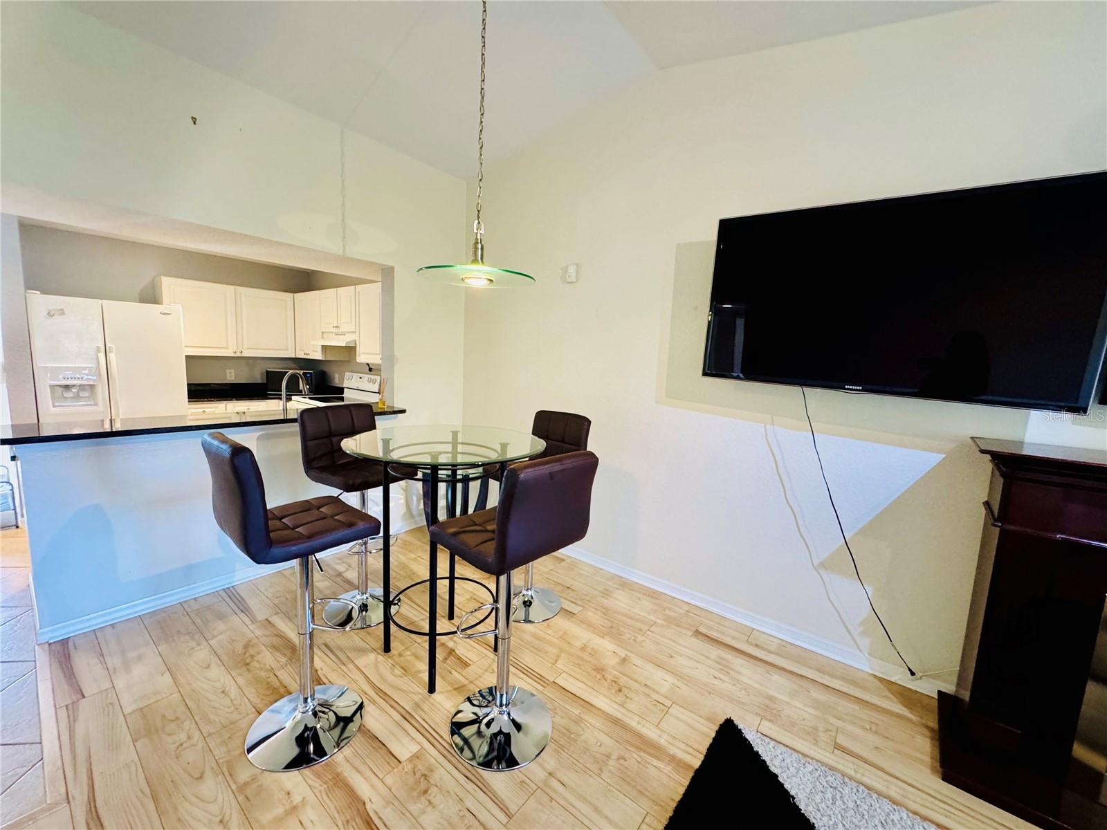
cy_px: 415
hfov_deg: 102.1
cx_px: 554
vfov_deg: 85.7
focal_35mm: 14
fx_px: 448
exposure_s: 1/60
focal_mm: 2.22
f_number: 2.2
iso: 320
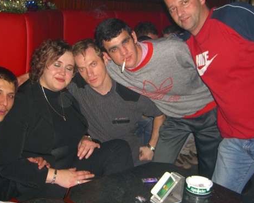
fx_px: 361
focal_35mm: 48
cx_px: 114
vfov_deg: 31.4
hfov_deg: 38.7
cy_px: 87
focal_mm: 7.9
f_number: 2.8
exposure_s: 1/60
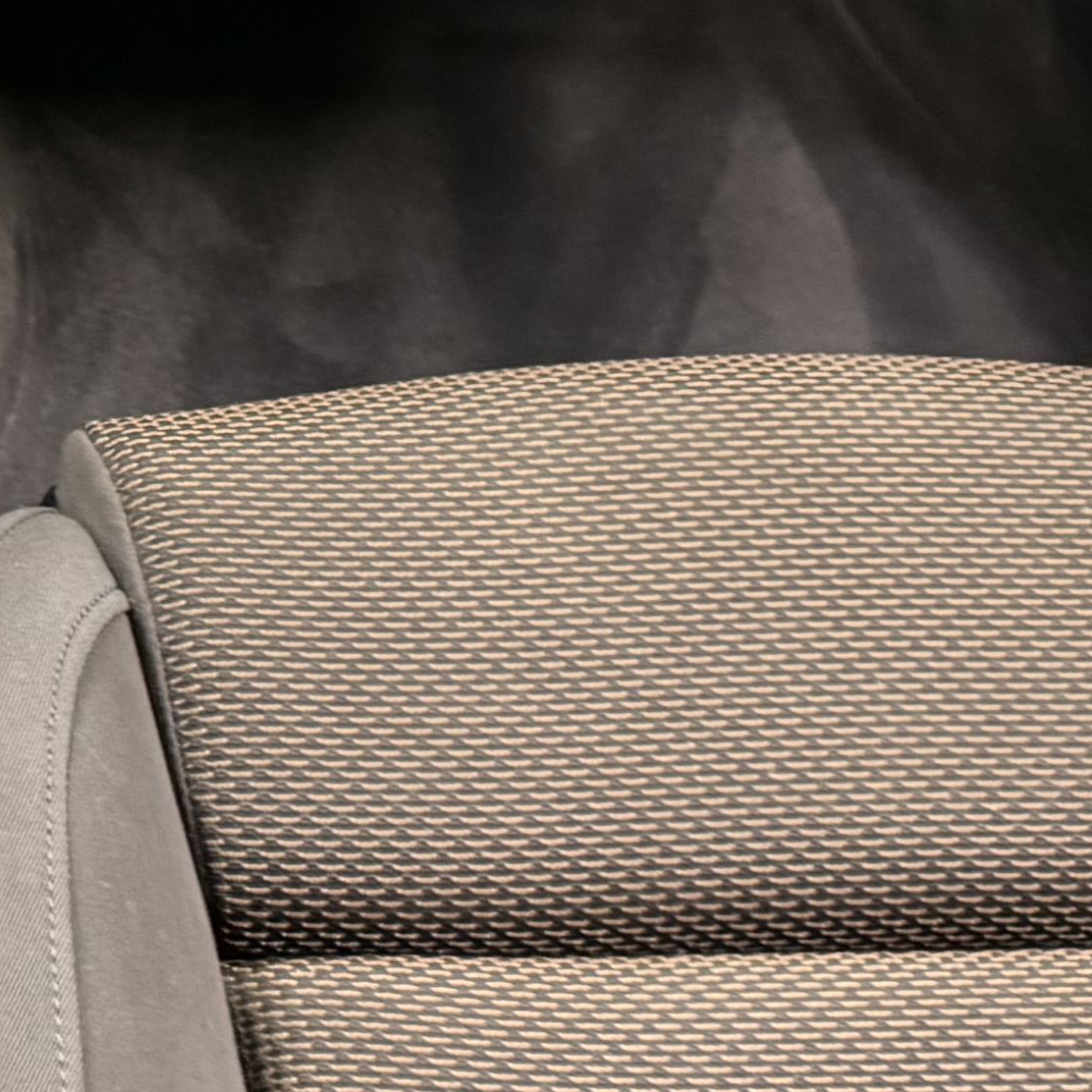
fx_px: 3890
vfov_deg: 15.7
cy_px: 51
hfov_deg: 14.3
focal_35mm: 109
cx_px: -813
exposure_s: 1/33
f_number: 1.78
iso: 800
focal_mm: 6.76
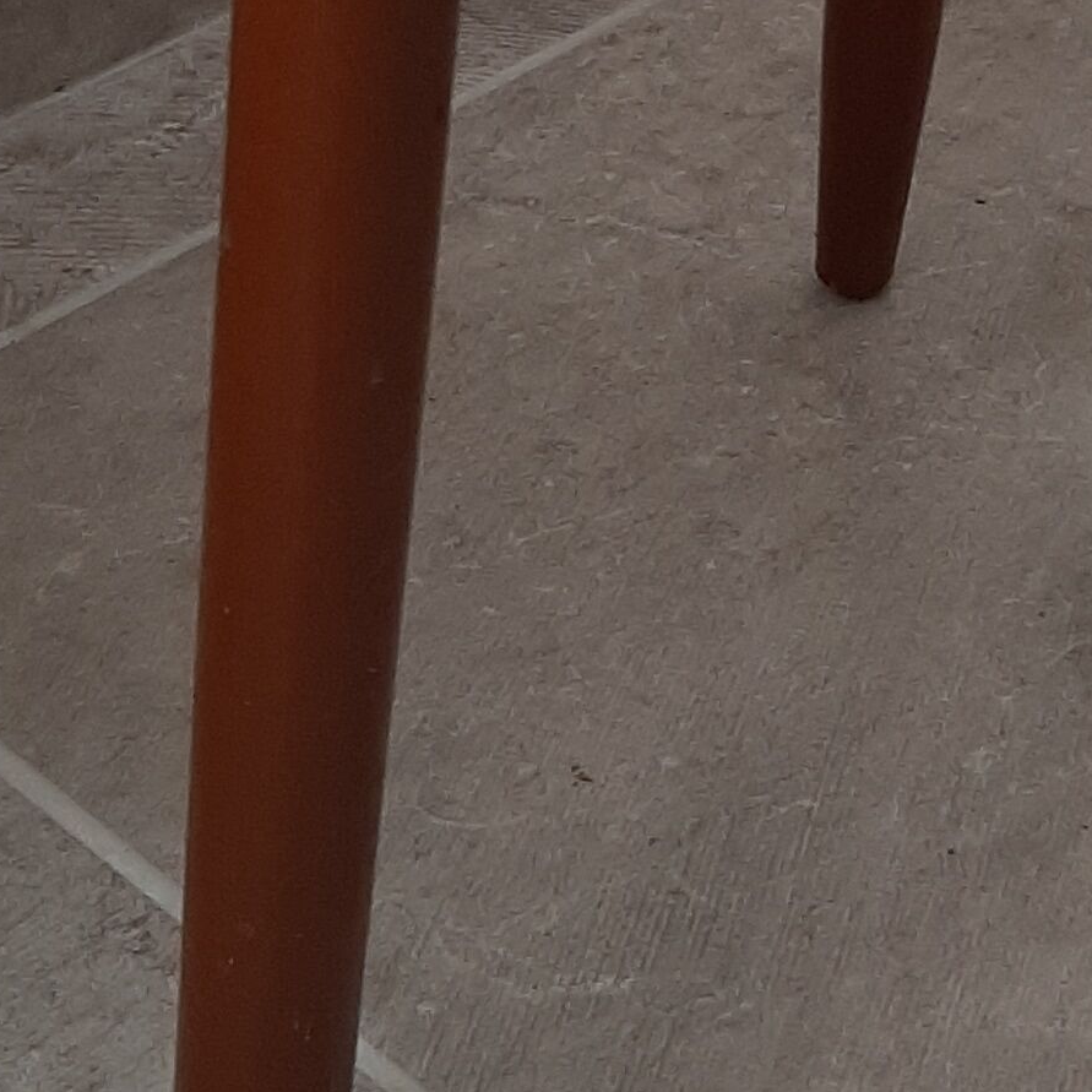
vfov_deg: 16.4
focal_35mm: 104
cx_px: 935
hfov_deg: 16.6
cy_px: 17
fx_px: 3712
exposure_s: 1/50
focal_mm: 3.93
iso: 100
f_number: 1.7
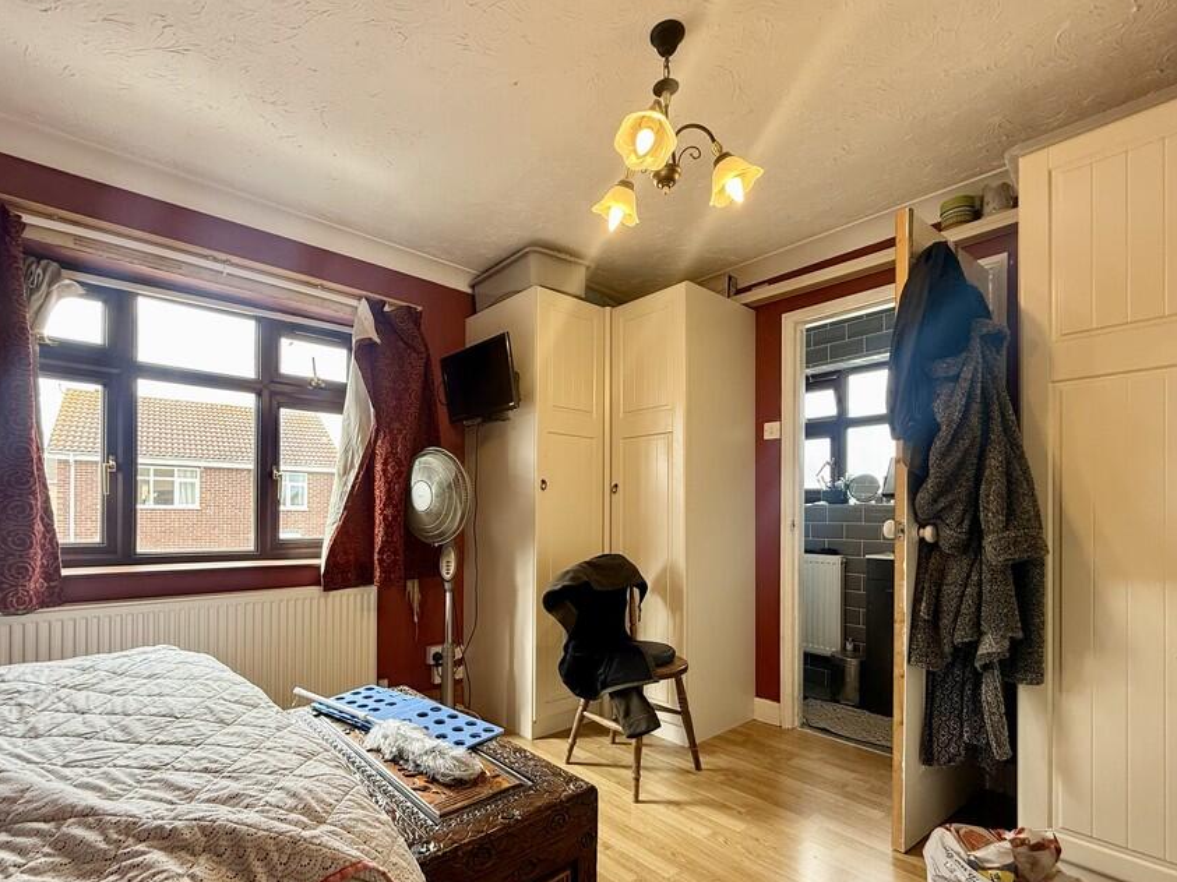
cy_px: 514
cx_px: 531
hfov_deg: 90.8
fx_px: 578
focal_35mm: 17
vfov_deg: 74.2
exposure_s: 1/100
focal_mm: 2.22
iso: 100
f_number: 2.2
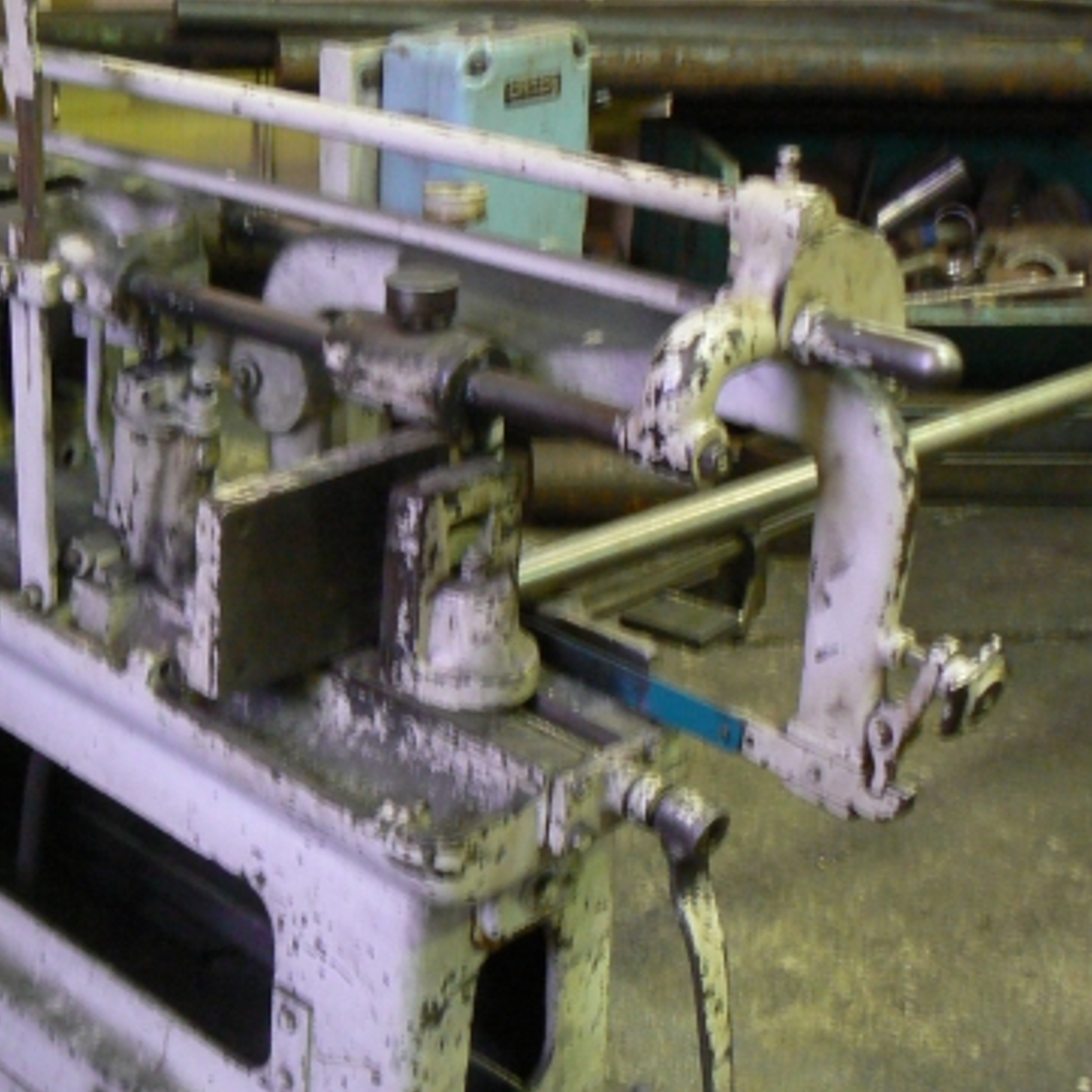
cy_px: 640
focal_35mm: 60
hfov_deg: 27.8
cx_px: 154
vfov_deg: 28.6
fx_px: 2141
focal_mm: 6
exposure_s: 1/5
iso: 200
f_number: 2.8
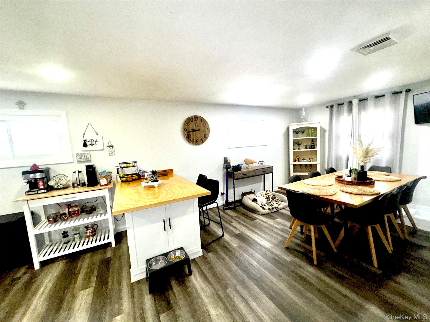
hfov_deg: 102.1
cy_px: 161
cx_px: 215
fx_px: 174
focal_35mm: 14
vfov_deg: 85.7
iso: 40
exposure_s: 1/122
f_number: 2.2
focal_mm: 2.22
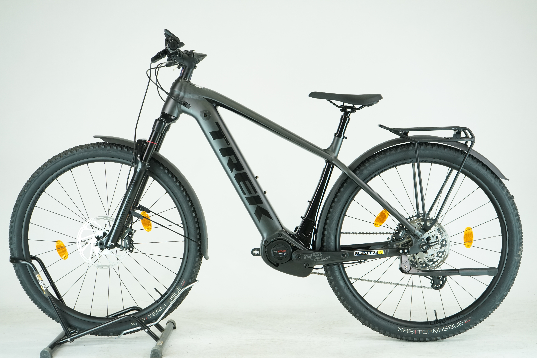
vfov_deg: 25.1
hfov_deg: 36.9
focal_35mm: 54
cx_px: 268
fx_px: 805
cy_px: 179
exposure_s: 1/200
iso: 1600
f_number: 5.6
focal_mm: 54
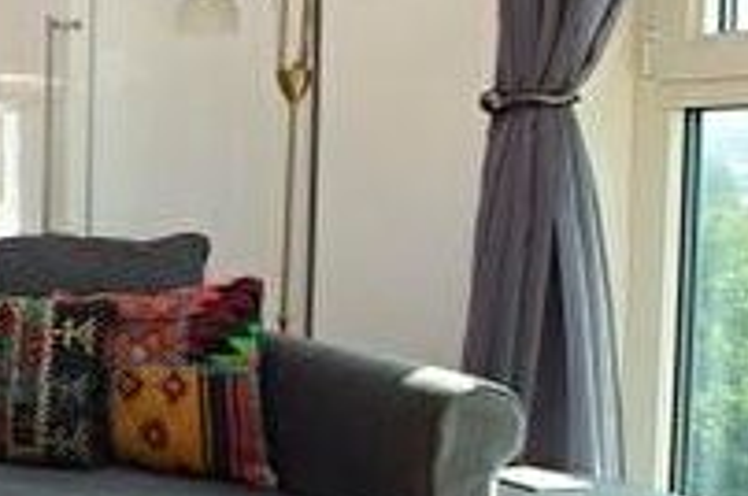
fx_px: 1079
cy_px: 192
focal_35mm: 52
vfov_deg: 25.8
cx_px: -530
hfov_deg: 23.7
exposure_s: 1/125
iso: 220
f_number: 5.6
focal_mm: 10
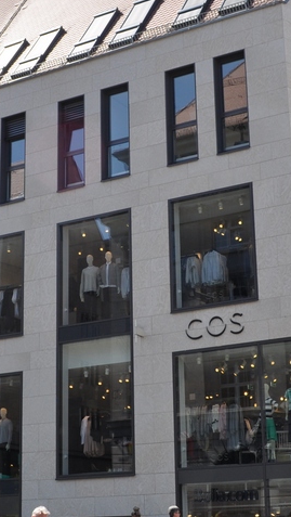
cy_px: 247
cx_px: 148
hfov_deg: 17.0
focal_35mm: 71
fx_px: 972
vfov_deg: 29.7
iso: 200
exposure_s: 1/250
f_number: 8
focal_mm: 18
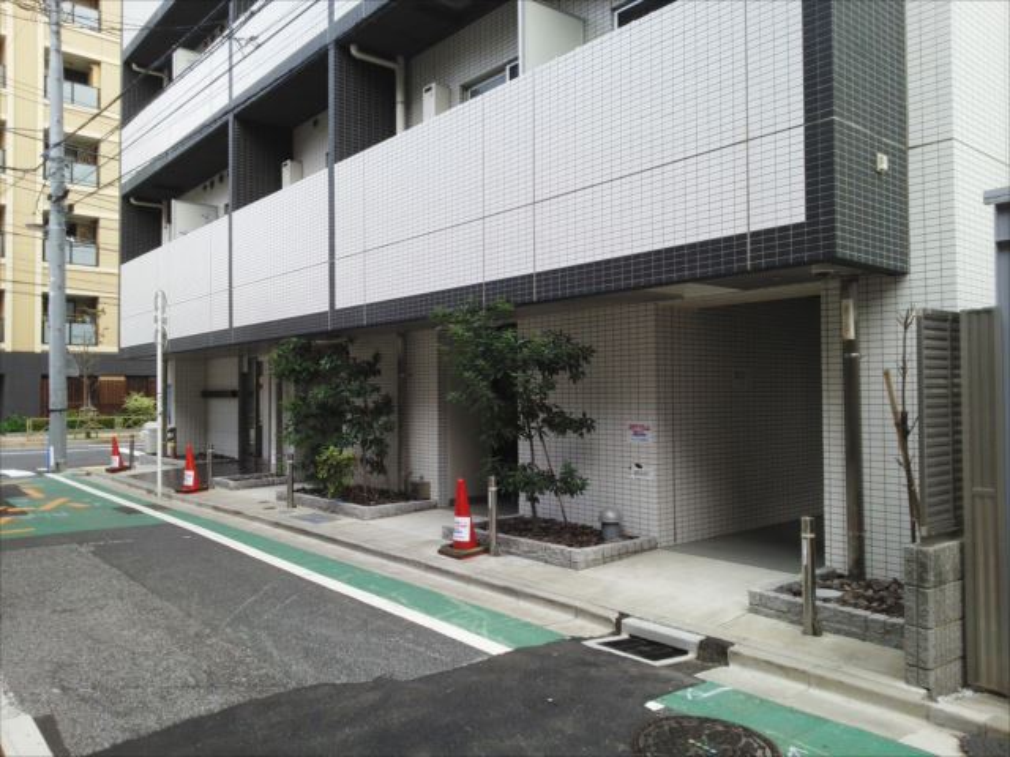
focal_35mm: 27
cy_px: 378
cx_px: 505
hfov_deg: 65.3
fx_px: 788
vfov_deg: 51.4
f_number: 2.4
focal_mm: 2.87
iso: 71
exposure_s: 1/250
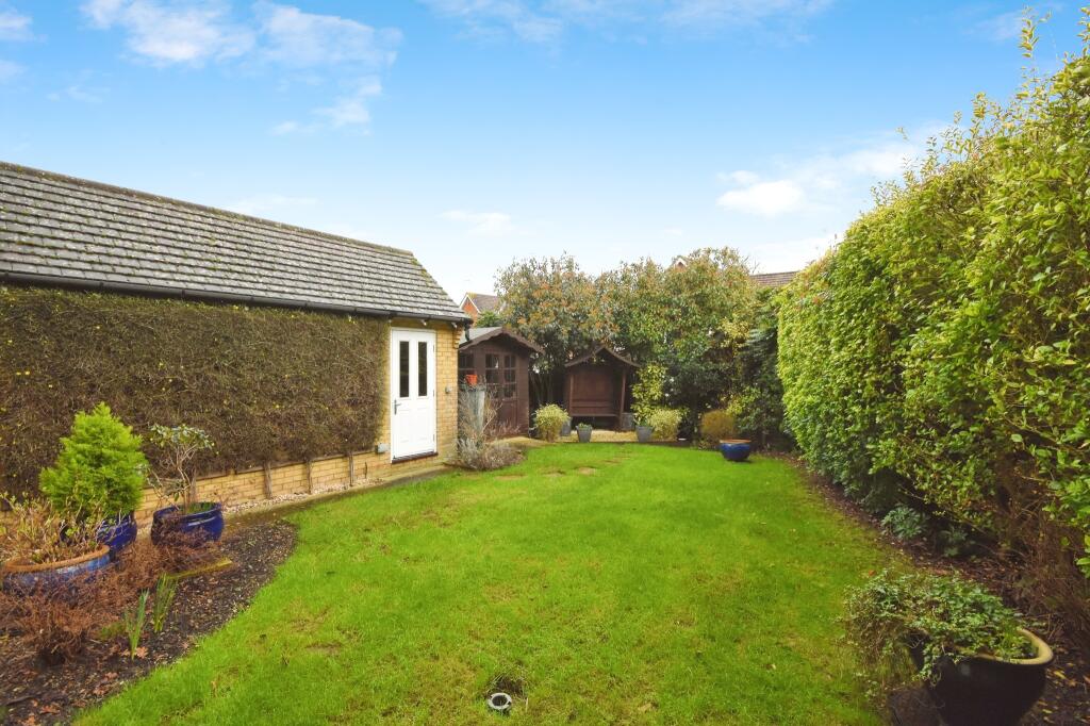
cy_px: 363
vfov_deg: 77.3
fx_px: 454
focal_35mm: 15
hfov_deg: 100.4
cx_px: 545
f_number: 8
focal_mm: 10
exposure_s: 1/400
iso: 1250
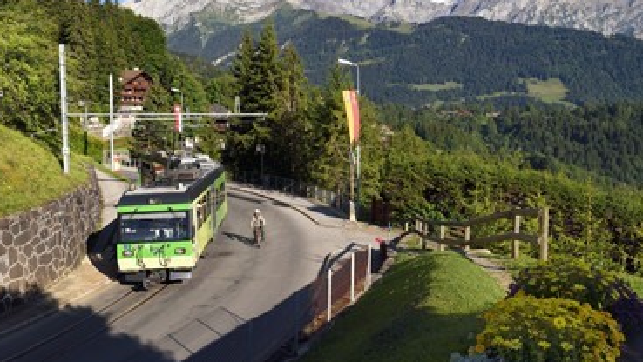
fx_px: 631
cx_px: 285
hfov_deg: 53.9
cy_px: 131
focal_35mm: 37
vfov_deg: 31.9
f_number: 11
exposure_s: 1/320
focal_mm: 31
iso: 200
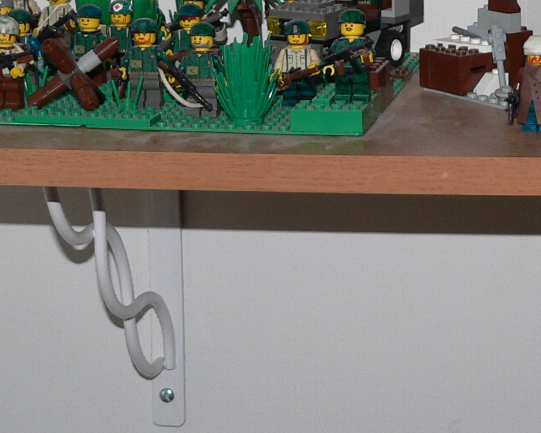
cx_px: 483
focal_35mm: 103
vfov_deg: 14.6
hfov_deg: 18.3
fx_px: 1650
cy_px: -50
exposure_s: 1/60
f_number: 2.8
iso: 100
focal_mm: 6.3
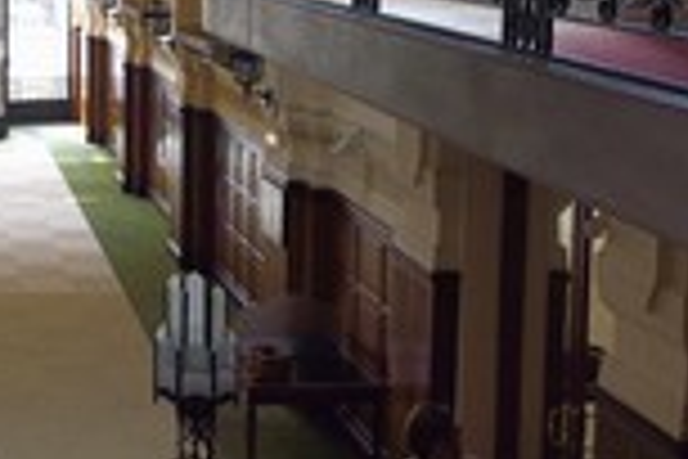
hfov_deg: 27.6
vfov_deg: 20.1
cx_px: -88
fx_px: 1261
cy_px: 27
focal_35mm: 66
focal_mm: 24
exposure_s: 1/100
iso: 1600
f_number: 8
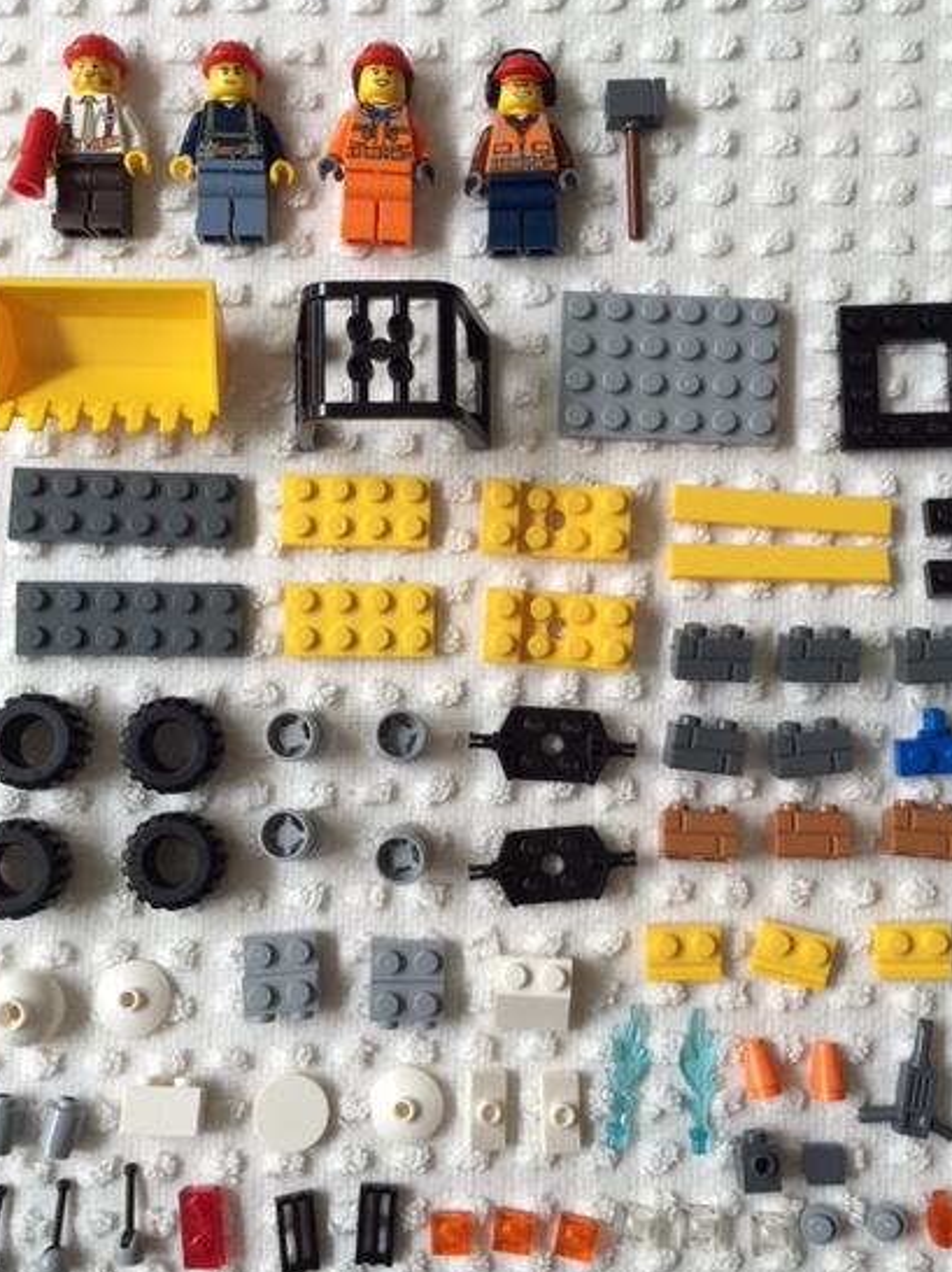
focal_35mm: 34
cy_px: 655
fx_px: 1248
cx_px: 489
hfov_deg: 41.8
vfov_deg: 54.0
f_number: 2.2
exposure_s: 1/60
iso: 40
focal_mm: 4.15
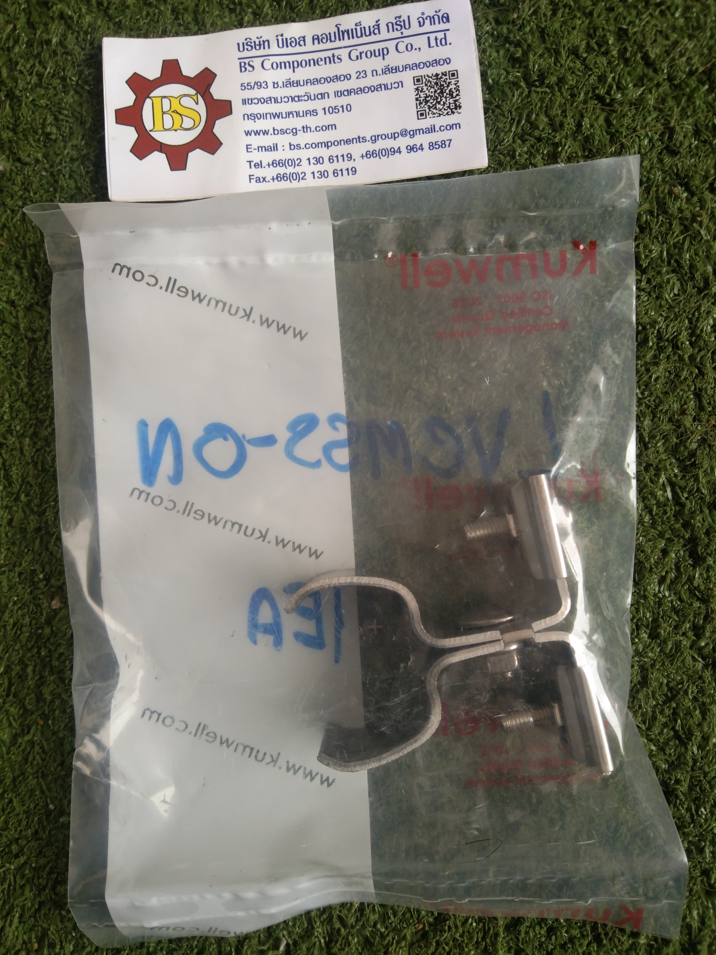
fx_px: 827
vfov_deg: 60.0
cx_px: 358
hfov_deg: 46.8
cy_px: 478
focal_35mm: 30
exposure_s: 1/100
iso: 111
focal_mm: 3.65
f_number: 2.2
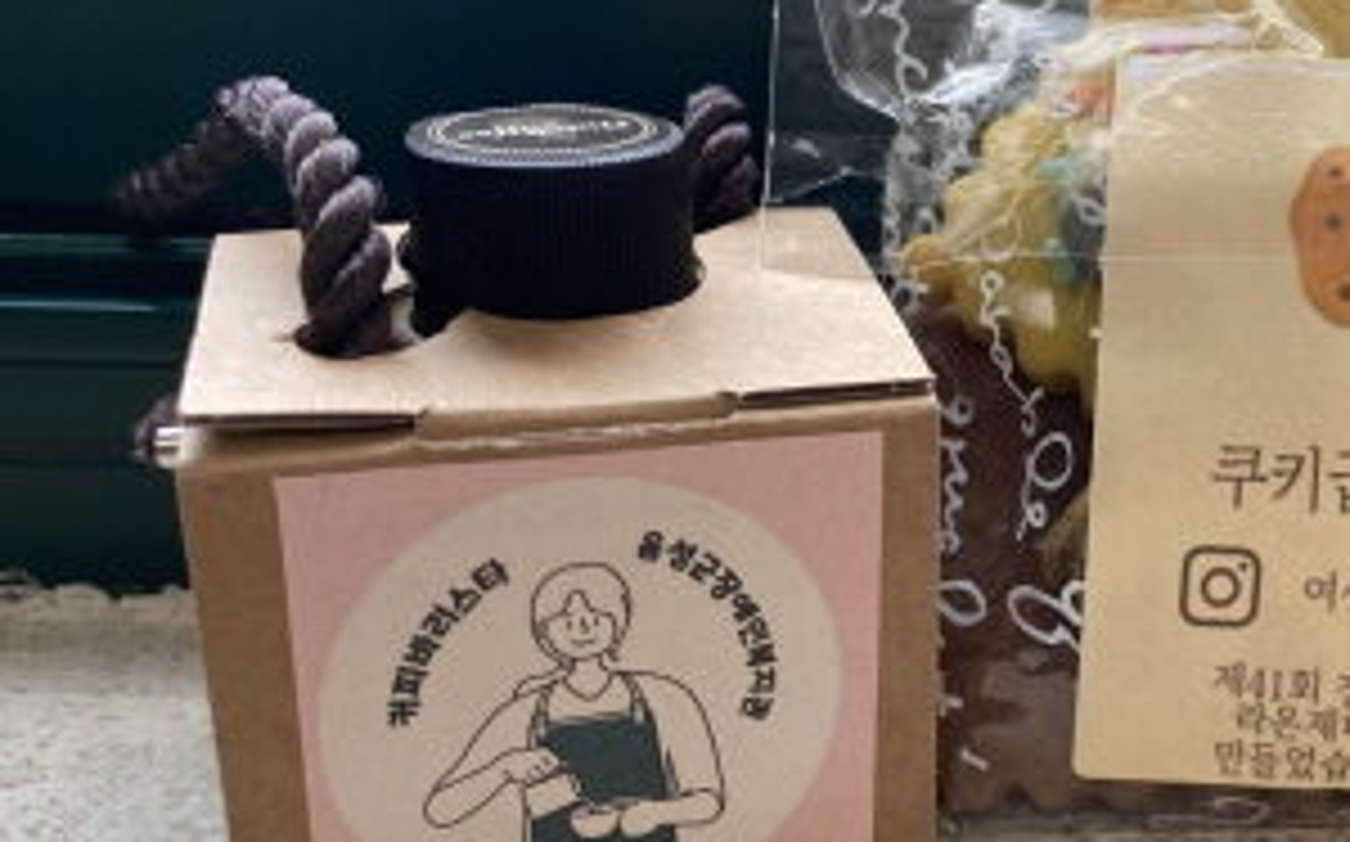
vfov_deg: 27.9
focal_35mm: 46
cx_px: 1080
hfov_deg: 41.6
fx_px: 1691
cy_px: 394
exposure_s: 1/120
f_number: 1.8
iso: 50
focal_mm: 4.25
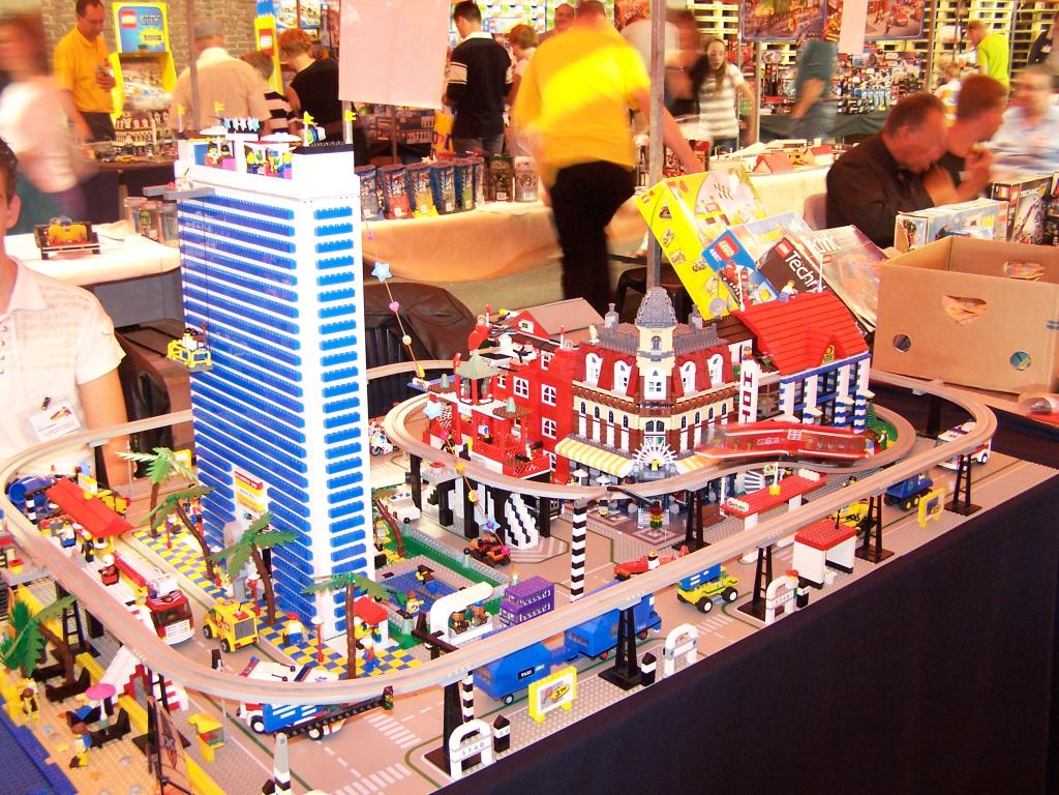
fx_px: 1163
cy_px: 398
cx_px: 530
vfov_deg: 37.7
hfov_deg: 49.0
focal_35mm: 38
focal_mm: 6.3
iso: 140
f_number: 2.8
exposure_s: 1/4
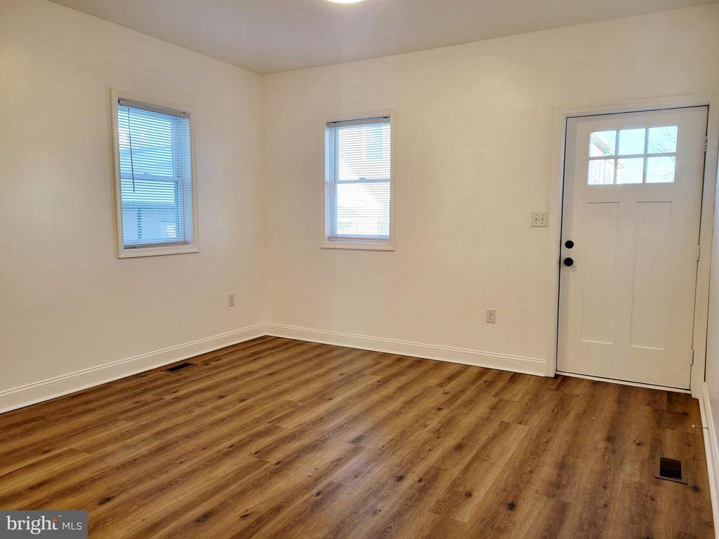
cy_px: 270
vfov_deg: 53.1
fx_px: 540
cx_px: 360
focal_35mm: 26
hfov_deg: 67.3
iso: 80
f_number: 1.8
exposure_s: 1/120
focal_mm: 5.4
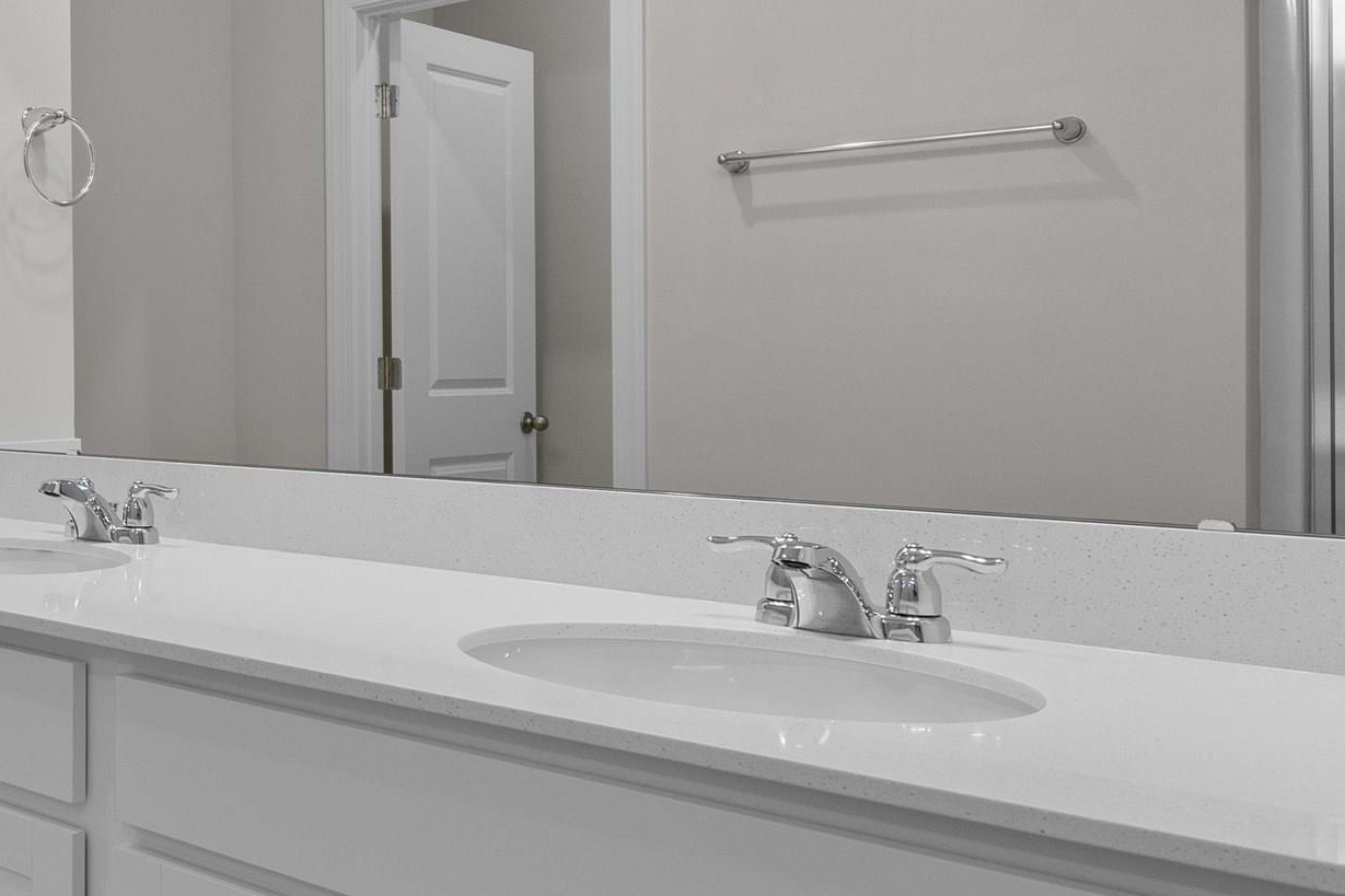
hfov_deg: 41.8
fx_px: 1494
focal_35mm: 40
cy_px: 340
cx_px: -11
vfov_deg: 33.2
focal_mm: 16
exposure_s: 1/15
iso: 800
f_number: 8
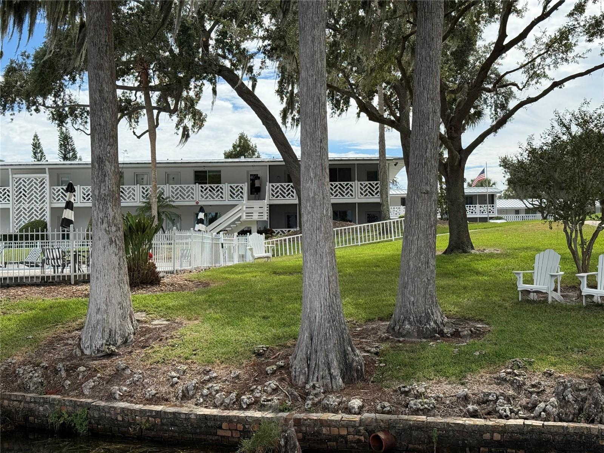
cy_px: 226
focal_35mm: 48
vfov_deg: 30.3
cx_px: 302
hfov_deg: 39.7
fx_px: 838
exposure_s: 1/4587
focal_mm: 6.76
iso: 80
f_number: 1.78
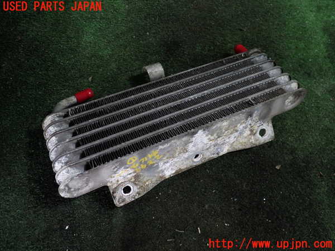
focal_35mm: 30
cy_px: 126
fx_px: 290
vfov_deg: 46.8
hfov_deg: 60.0
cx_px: 168
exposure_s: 1/60
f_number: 2.3
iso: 200
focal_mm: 5.4
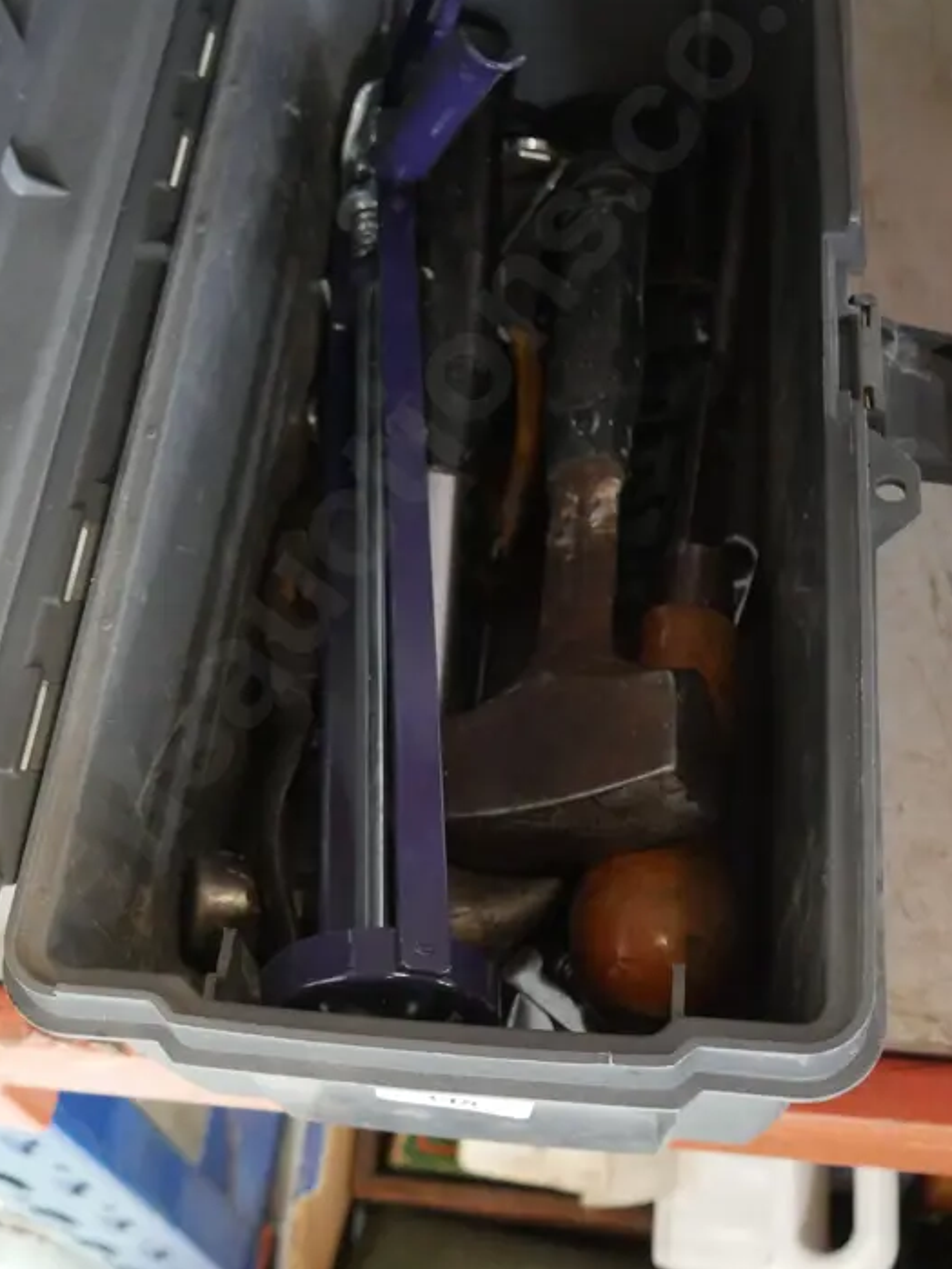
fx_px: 1612
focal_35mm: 44
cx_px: 304
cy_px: 593
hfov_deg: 32.6
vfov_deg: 42.9
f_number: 3.6
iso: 3200
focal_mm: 15
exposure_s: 1/40
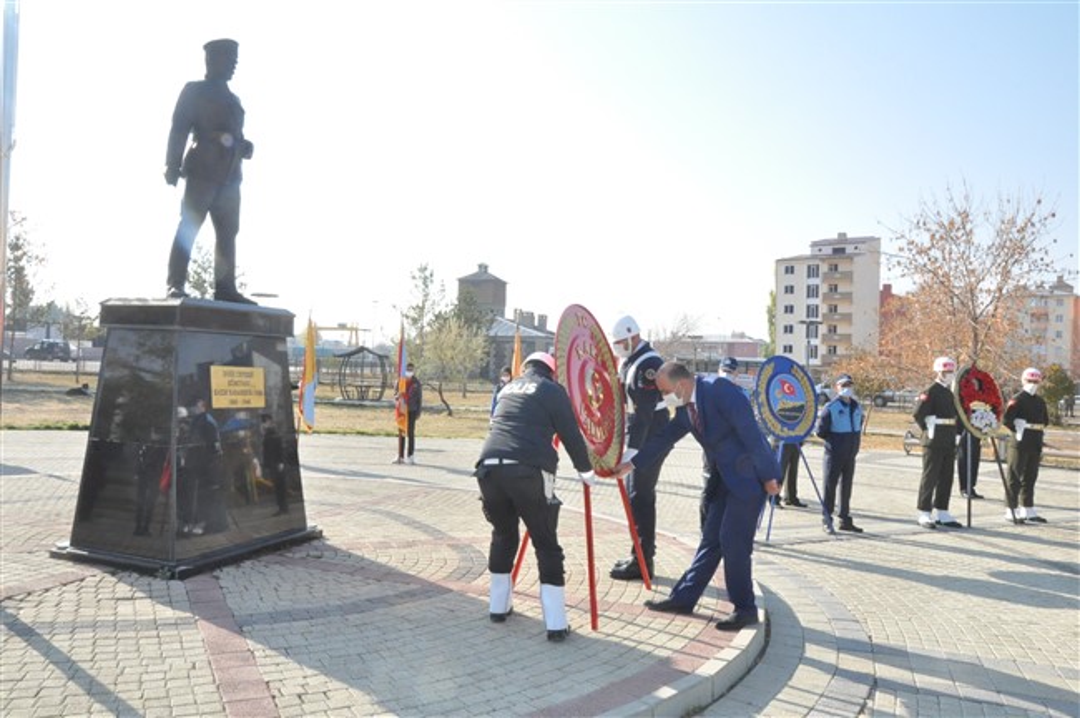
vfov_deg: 47.8
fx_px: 809
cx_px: 540
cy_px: 359
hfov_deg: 67.4
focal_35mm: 27
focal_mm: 18
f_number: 22
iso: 1600
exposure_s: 1/200
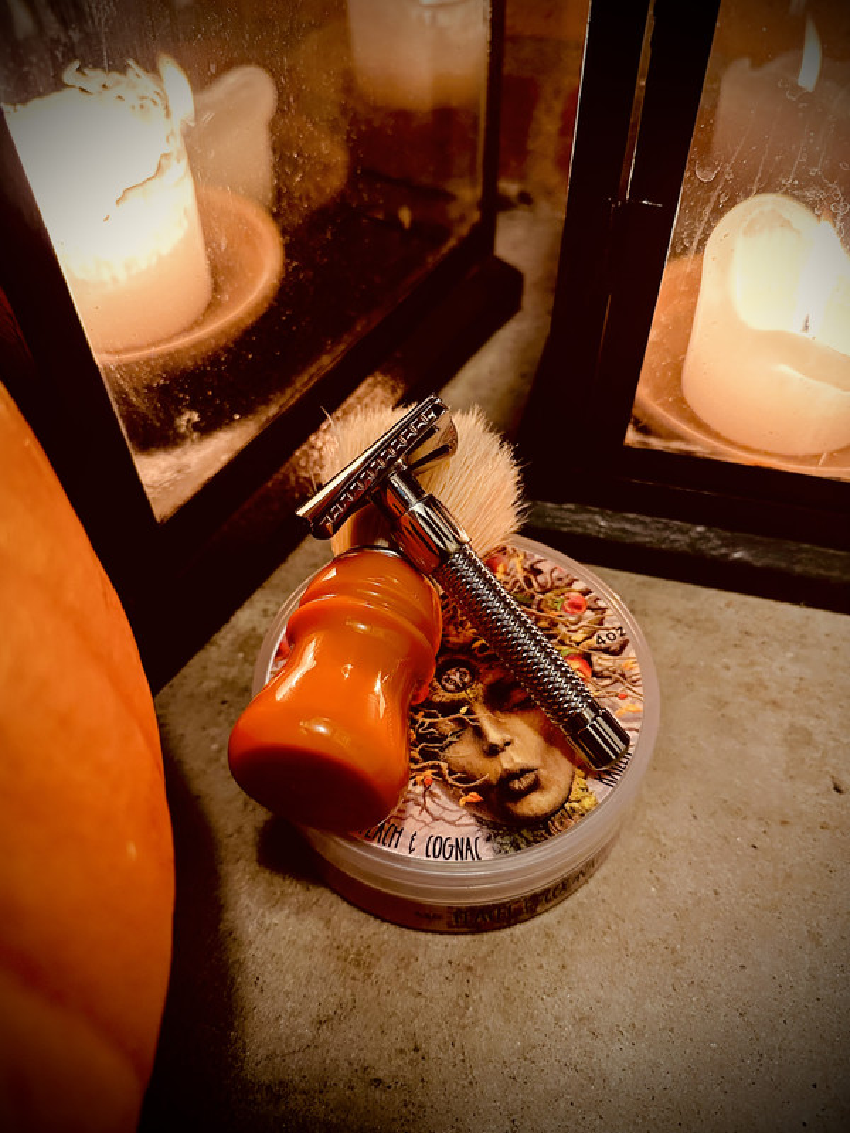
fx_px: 786
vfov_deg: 71.6
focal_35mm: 24
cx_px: 425
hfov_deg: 56.8
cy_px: 566
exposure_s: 1/42
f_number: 1.78
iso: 1000
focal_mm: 6.86
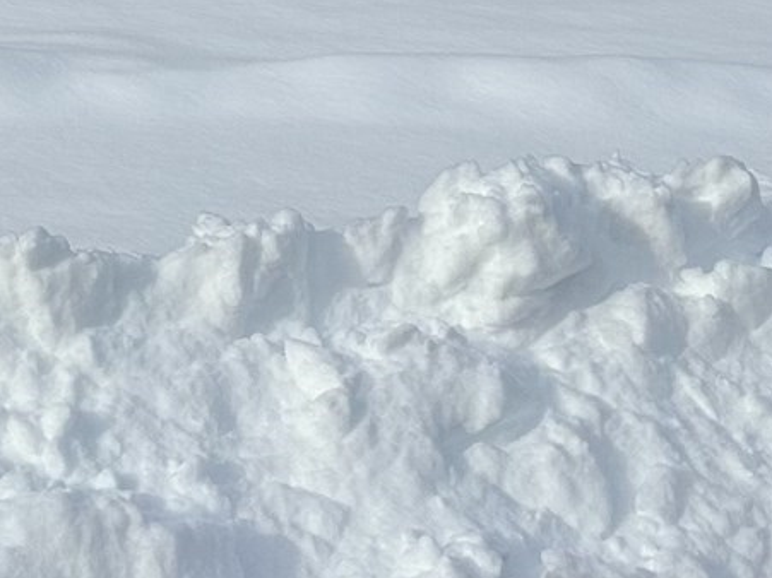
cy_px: -515
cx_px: -96
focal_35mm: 109
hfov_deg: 17.4
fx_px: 2430
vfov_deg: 12.3
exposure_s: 1/7576
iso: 80
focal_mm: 6.86
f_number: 1.78
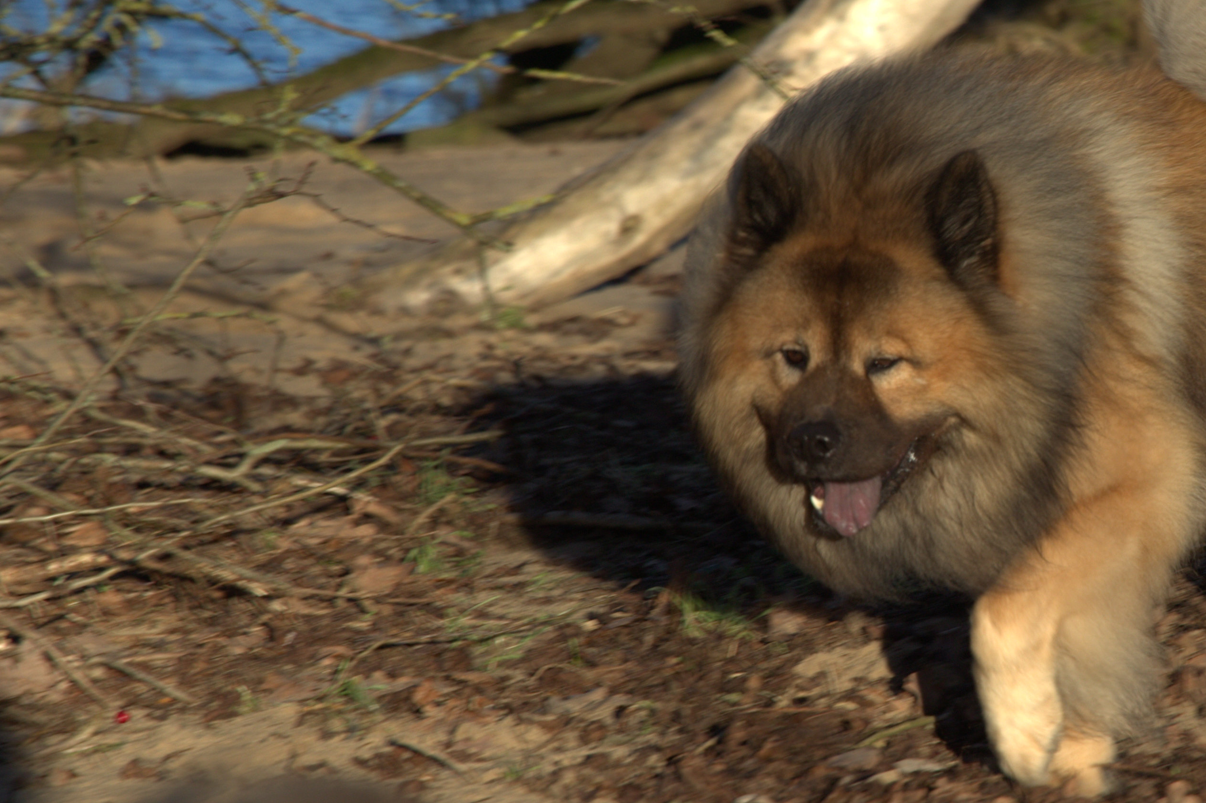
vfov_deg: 5.0
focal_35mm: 273
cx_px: 1022
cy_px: 388
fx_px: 9143
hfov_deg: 7.5
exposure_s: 1/320
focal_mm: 85
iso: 100
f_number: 5.6
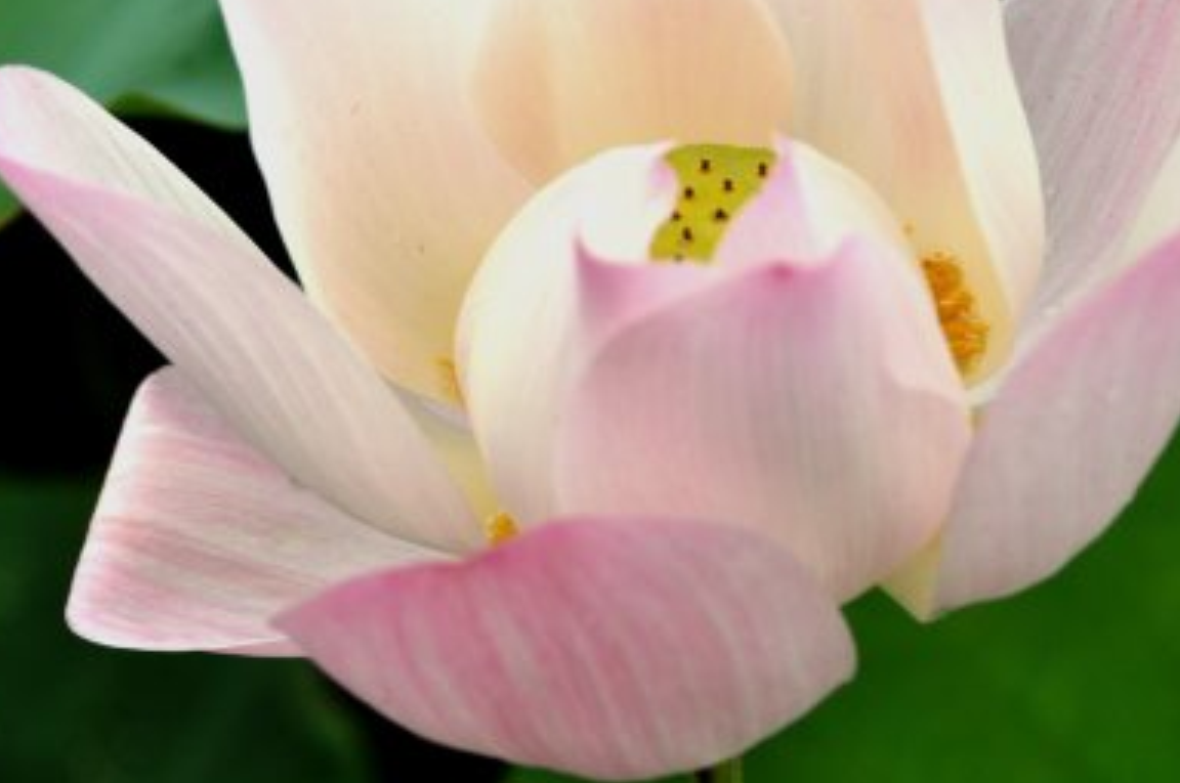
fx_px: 5369
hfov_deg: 12.5
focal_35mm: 164
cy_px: 290
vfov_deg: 8.3
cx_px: 584
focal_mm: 70
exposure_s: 1/2000
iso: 400
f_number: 5
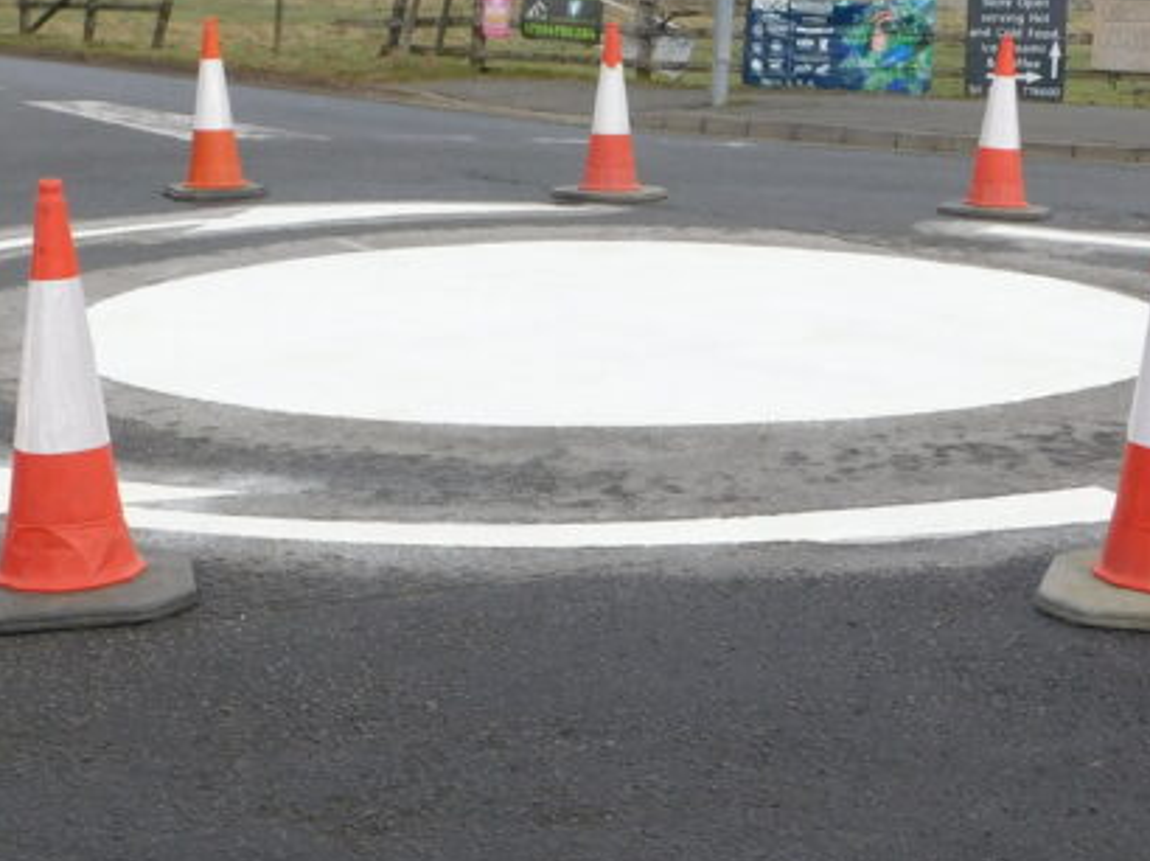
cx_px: 668
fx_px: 2490
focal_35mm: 75
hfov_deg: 26.0
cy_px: 292
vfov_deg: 19.6
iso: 125
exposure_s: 1/800
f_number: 3.2
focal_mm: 5.3
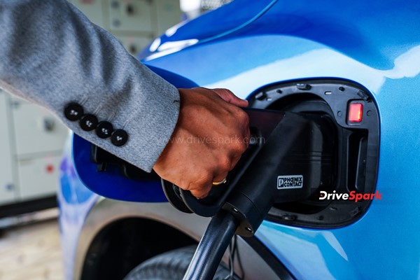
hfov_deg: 46.4
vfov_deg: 31.9
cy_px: 140
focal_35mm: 42
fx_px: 490
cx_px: 210
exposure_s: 1/1250
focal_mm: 42
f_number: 5
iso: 2000
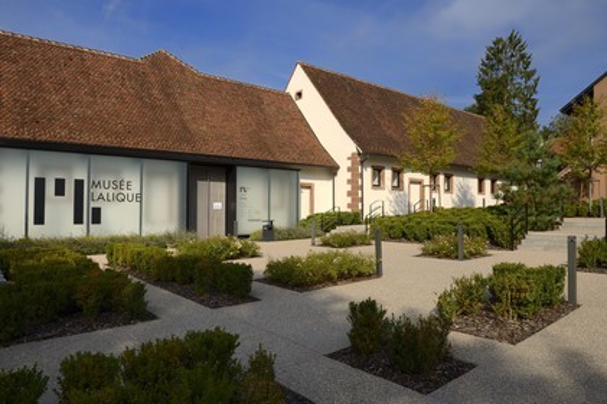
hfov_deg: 73.8
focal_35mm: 24
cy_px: 202
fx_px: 404
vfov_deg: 53.1
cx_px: 304
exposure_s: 1/200
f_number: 14
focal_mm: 24
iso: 200
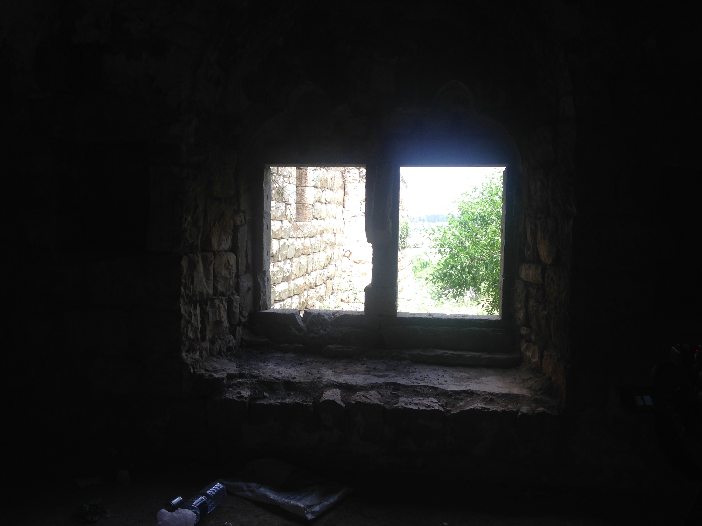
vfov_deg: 42.9
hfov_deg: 55.4
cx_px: 351
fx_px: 669
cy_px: 263
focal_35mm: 33
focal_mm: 4.12
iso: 50
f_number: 2.4
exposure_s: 1/230
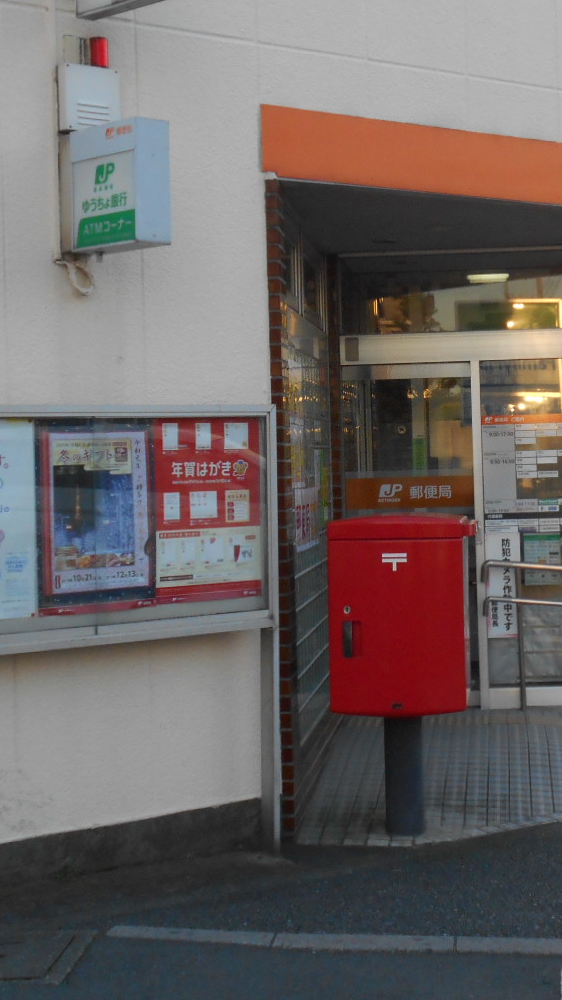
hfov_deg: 17.6
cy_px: 427
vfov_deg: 31.0
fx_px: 1803
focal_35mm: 68
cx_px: 398
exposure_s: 1/250
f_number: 3.9
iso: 220
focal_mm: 6.7
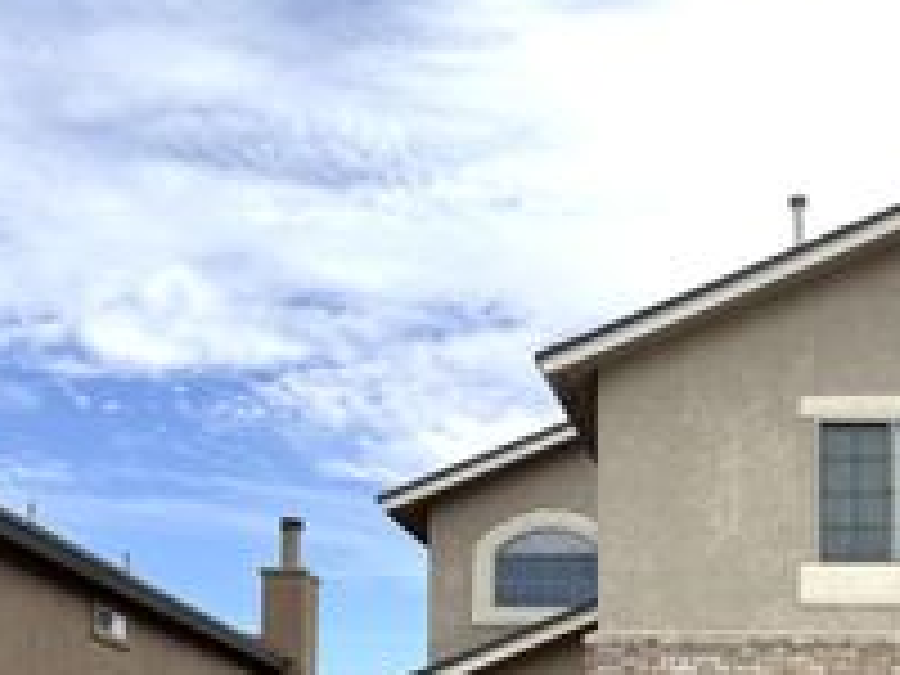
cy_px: 772
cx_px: 860
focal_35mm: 60
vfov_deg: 22.8
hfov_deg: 30.3
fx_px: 1560
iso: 80
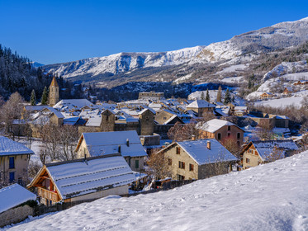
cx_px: 154
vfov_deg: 32.9
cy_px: 116
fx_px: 392
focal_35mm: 44
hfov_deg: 42.9
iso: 320
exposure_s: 1/200
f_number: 16
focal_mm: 55
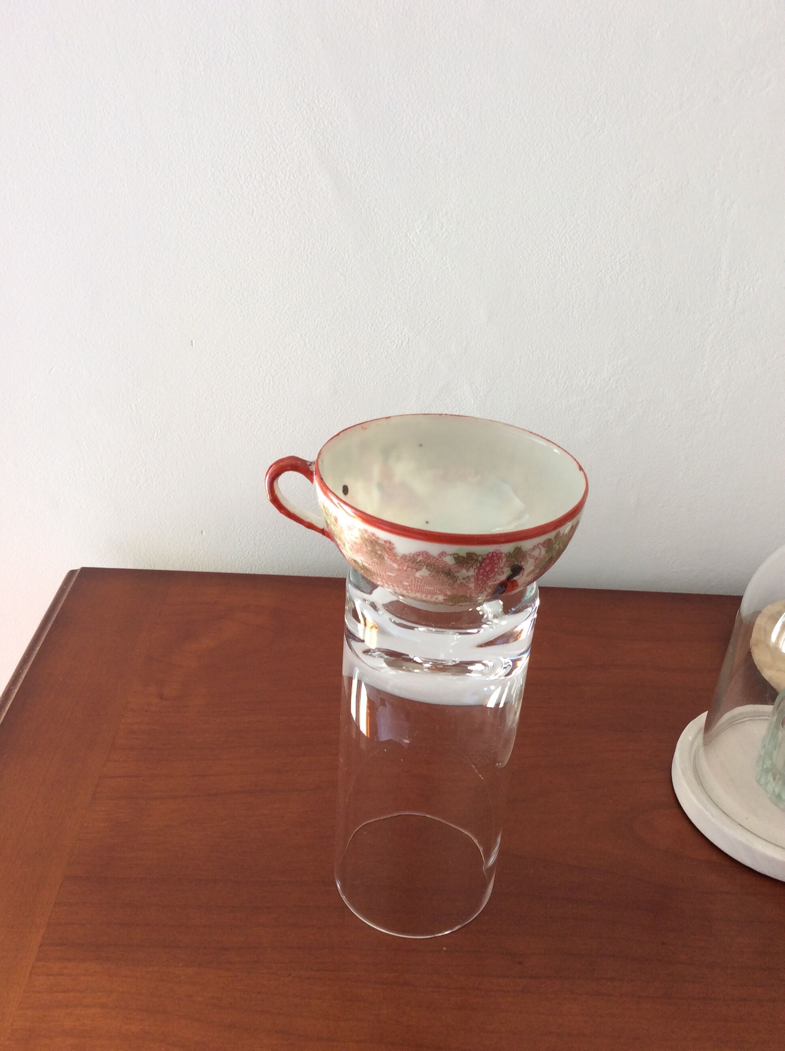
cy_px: 526
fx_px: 970
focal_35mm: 32
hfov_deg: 44.1
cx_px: 392
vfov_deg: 56.9
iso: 40
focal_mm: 3.3
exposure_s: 1/50
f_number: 2.4
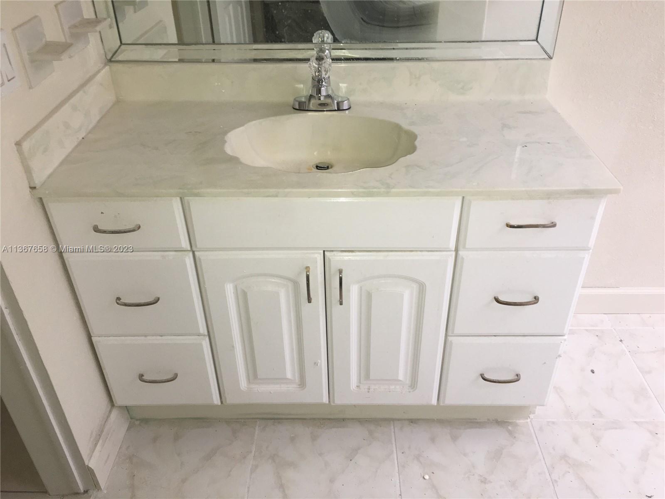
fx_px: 557
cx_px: 332
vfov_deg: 48.2
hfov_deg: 61.7
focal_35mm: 29
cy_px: 250
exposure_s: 1/30
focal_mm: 4.15
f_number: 2.2
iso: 64
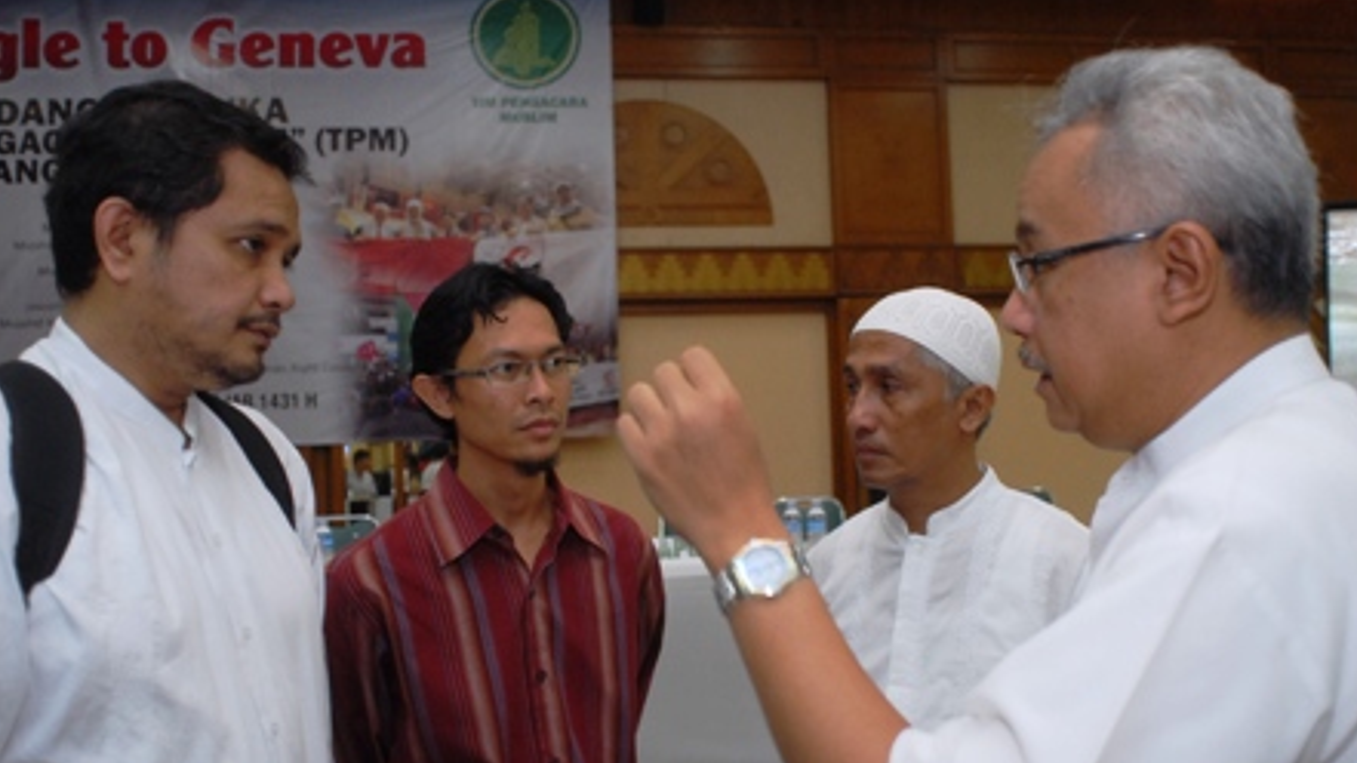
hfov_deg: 61.0
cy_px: 421
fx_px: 1151
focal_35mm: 32
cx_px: 683
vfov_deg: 36.6
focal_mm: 20
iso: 400
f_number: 3.5
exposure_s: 1/30
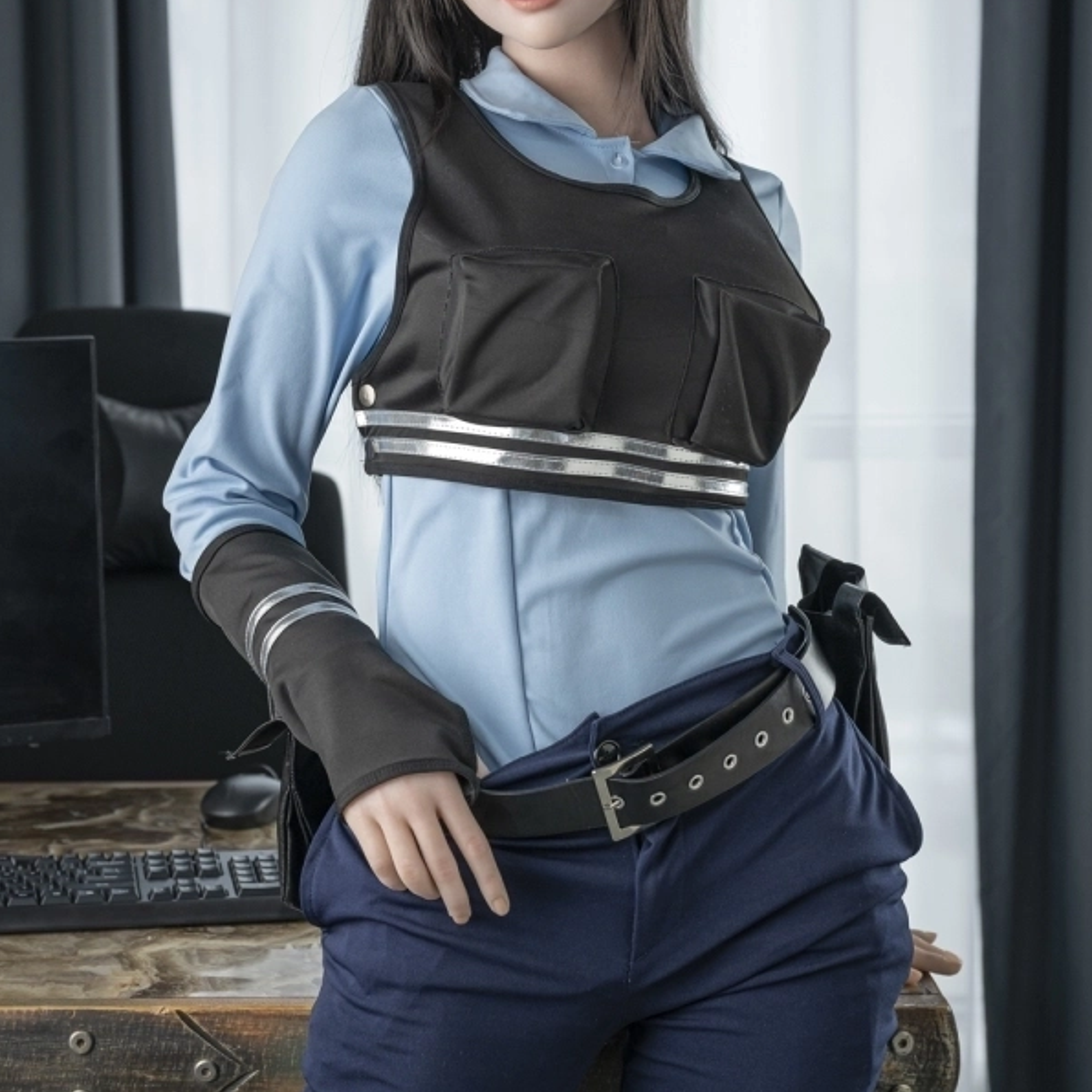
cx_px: 546
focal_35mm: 77
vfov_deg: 22.5
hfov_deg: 22.5
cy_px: 482
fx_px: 2748
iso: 400
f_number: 5.6
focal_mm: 60
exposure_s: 1/100
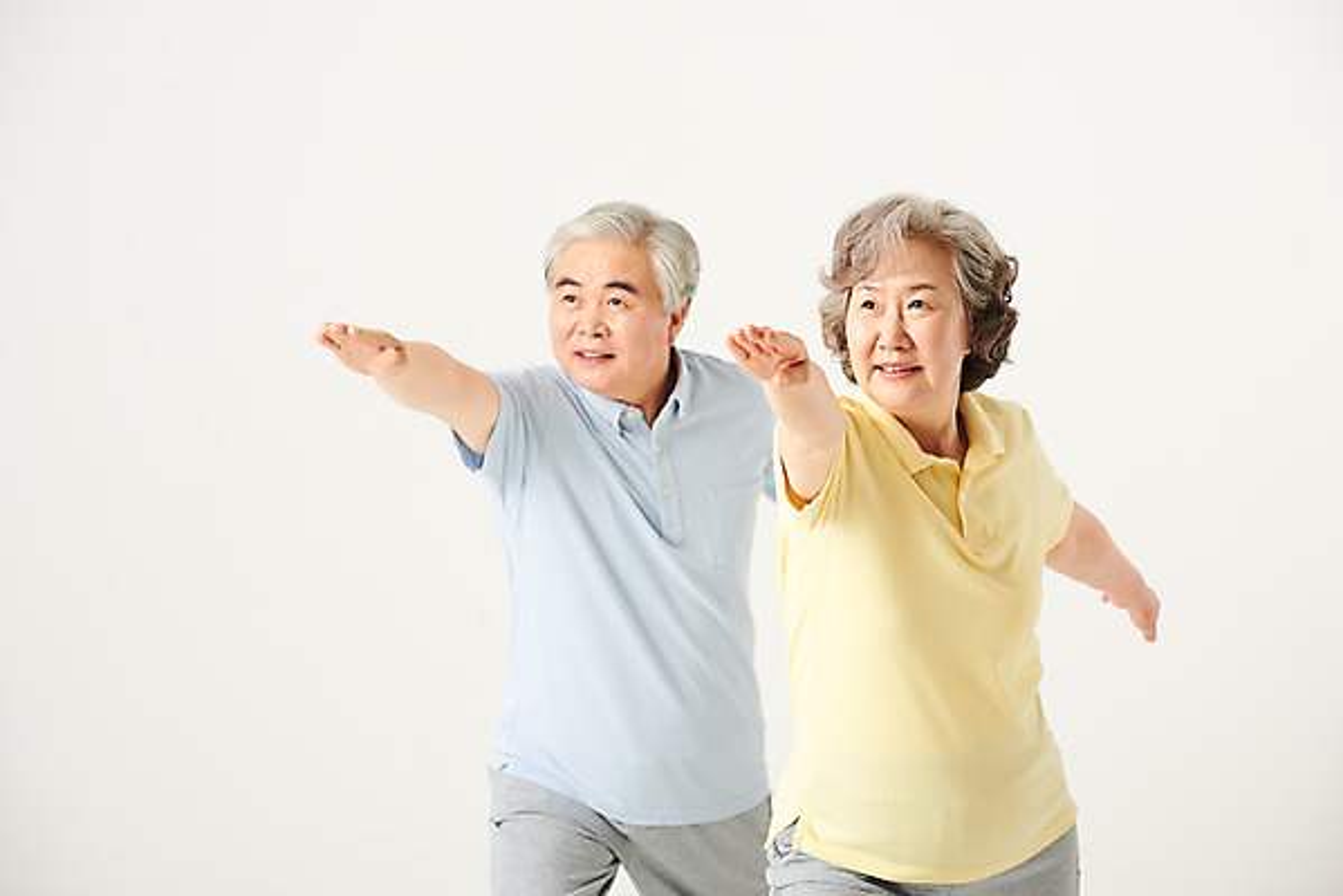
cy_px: 448
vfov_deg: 11.4
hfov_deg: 17.1
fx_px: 4479
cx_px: 672
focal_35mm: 120
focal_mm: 120
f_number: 5.6
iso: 100
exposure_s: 1/125
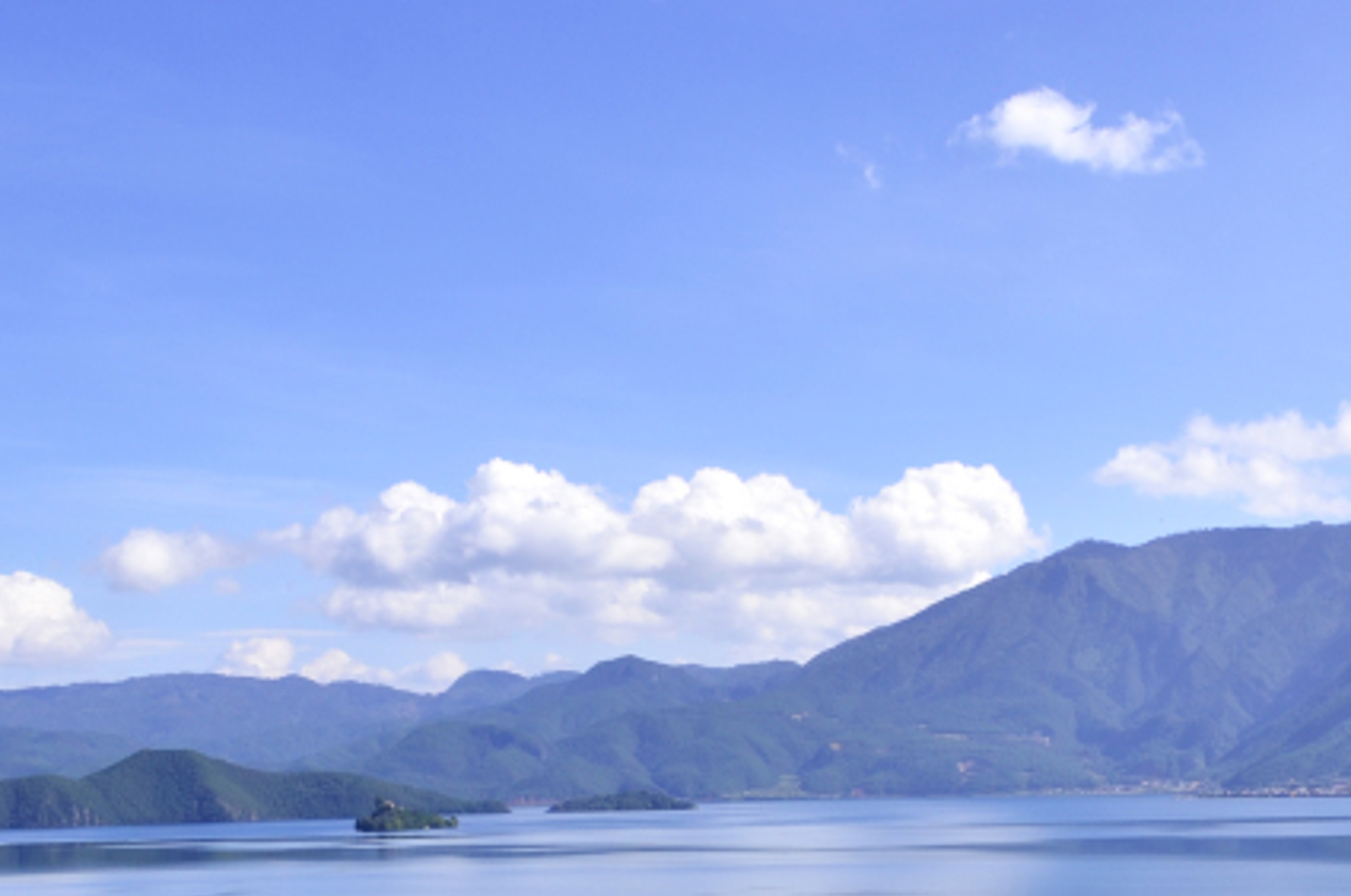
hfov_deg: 30.2
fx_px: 2436
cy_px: 991
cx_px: 1106
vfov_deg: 19.9
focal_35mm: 65
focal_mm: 18
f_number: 9
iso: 125
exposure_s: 1/400
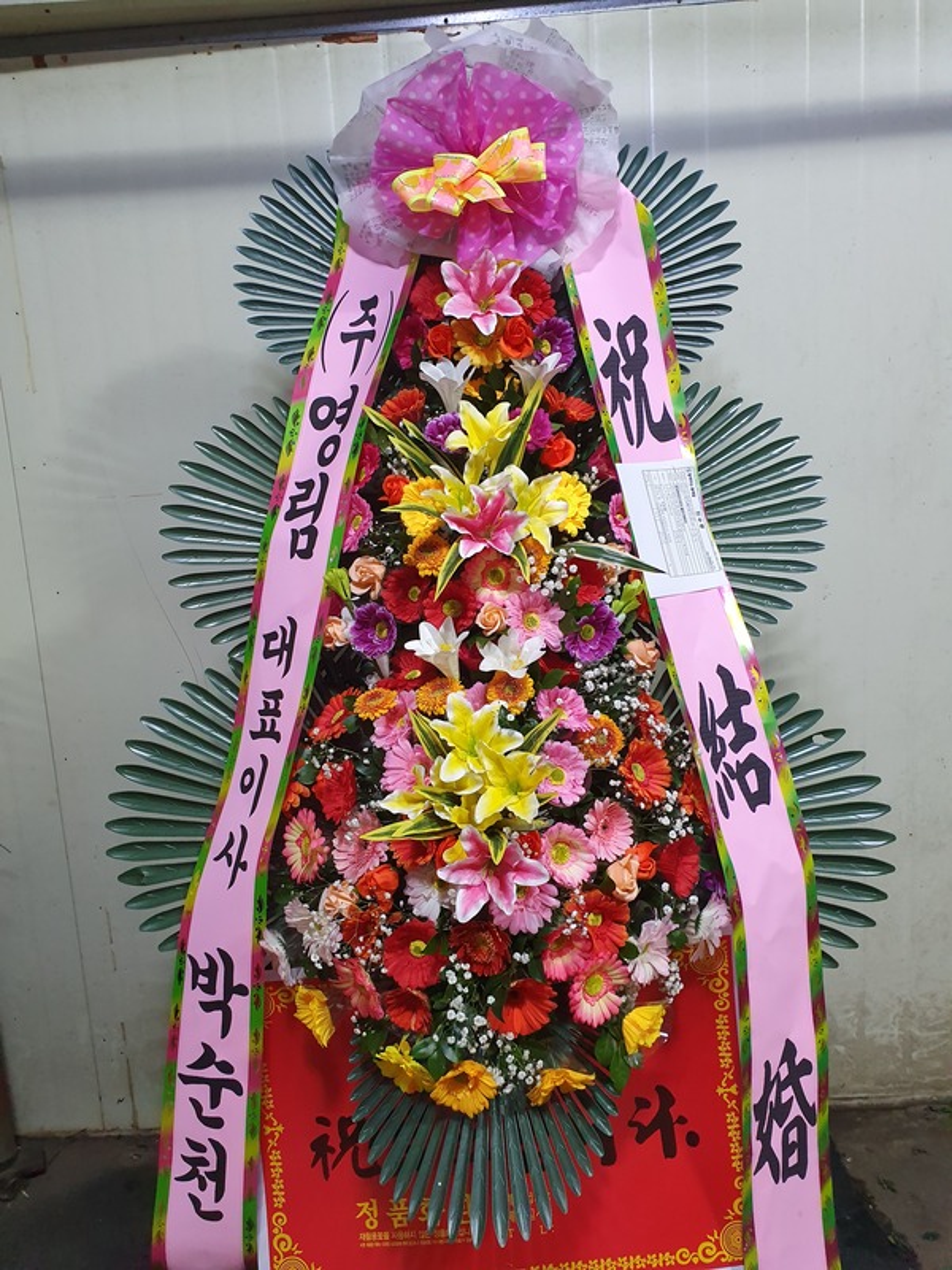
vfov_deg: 67.3
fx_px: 953
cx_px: 476
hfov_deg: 53.1
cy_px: 635
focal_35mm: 26
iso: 400
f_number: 2.4
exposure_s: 1/40
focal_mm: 4.32
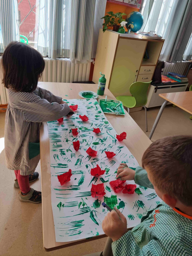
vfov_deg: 71.6
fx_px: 177
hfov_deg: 56.8
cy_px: 128
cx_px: 96
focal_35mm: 24
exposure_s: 1/100
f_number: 1.8
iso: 50
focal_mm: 6.7
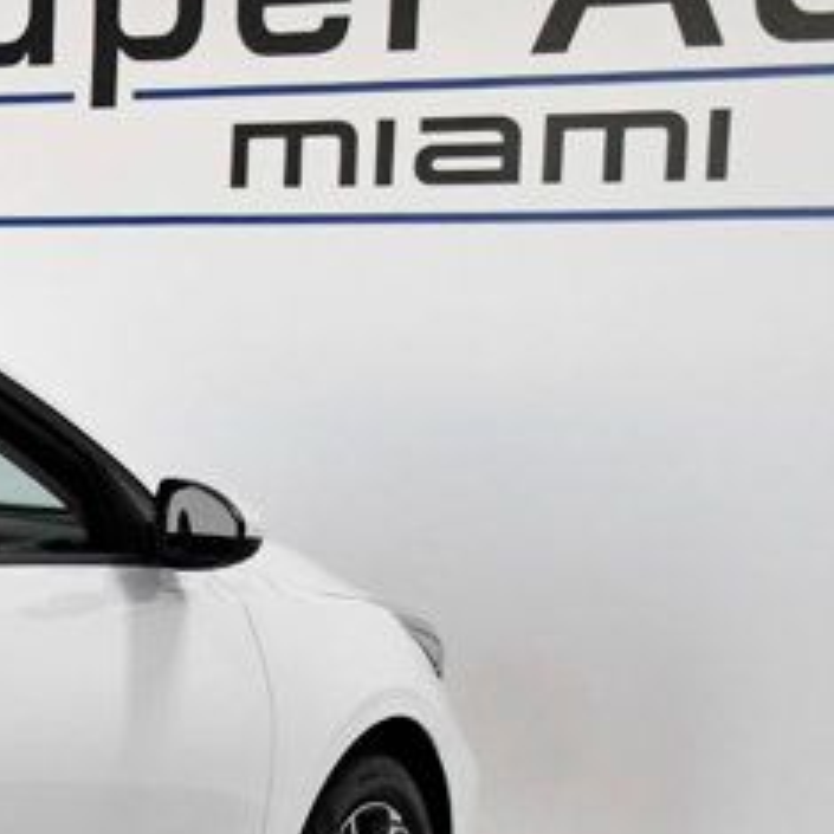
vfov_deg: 14.1
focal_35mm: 122
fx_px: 3325
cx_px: -752
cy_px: 795
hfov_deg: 12.8
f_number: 4.5
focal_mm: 22
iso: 2500
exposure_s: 1/1600
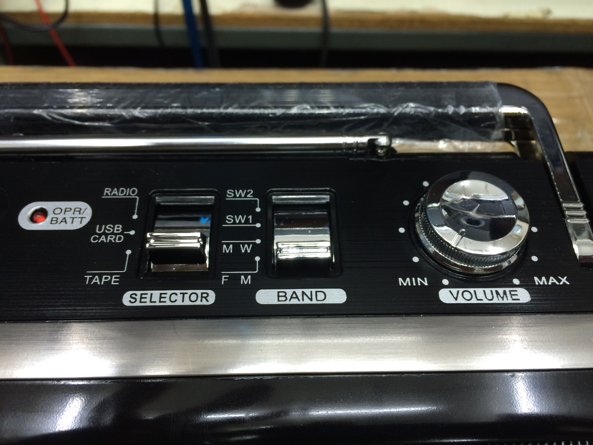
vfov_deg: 48.2
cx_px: 296
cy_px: 222
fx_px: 497
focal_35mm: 29
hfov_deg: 61.7
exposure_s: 1/33
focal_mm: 4.15
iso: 125
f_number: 2.2
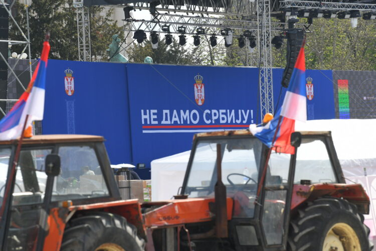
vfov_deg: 6.9
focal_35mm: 200
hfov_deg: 10.3
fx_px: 2089
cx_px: 188
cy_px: 126
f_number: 7.1
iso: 1000
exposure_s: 1/2000
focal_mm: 200
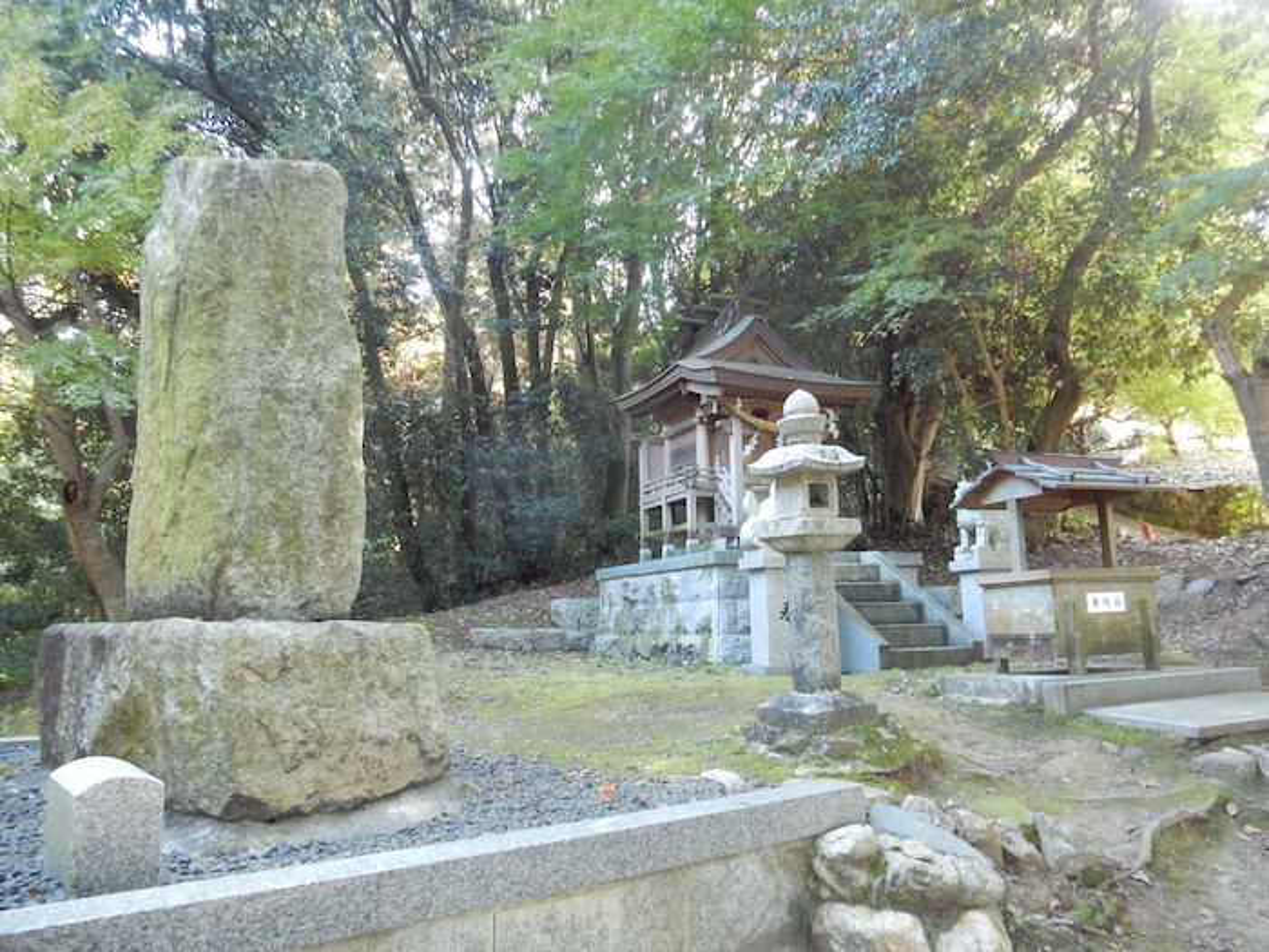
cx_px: 634
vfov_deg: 54.9
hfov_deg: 69.4
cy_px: 476
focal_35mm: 25
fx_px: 916
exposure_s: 1/25
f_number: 3.7
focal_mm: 4.5
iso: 400
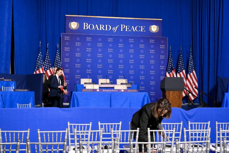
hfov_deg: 46.4
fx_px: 267
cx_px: 114
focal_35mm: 42
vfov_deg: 31.9
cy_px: 76
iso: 5000
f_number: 5.6
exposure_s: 1/640
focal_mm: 42
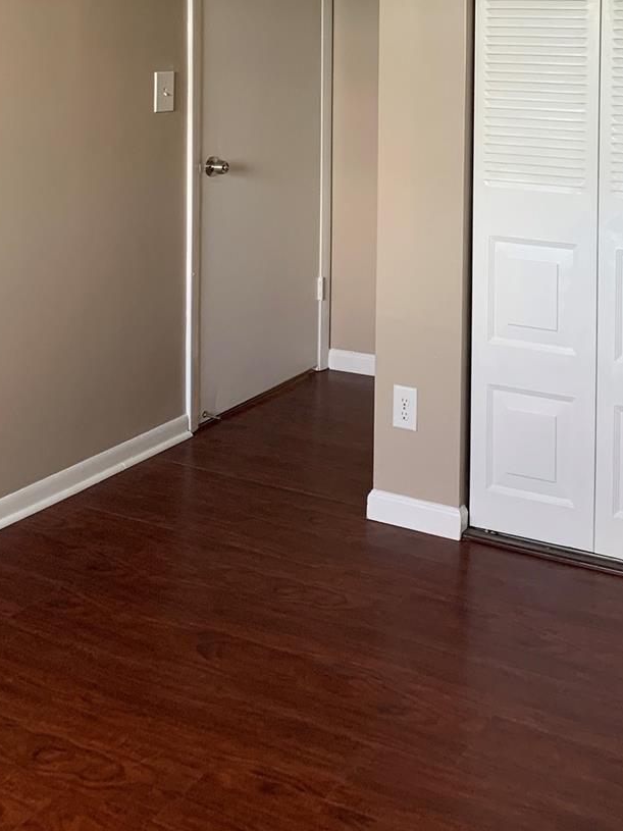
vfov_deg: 36.5
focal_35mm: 49
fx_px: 1176
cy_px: 81
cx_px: 459
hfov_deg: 29.3
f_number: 1.8
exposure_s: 1/90
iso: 100
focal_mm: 4.25
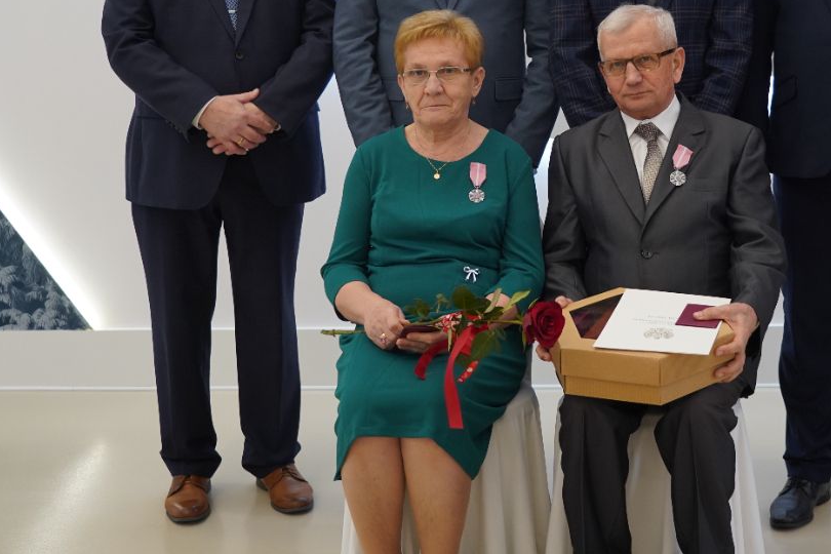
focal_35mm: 61
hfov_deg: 32.4
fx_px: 1408
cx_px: 596
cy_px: 163
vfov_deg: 22.1
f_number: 4
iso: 1250
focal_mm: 38
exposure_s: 1/125
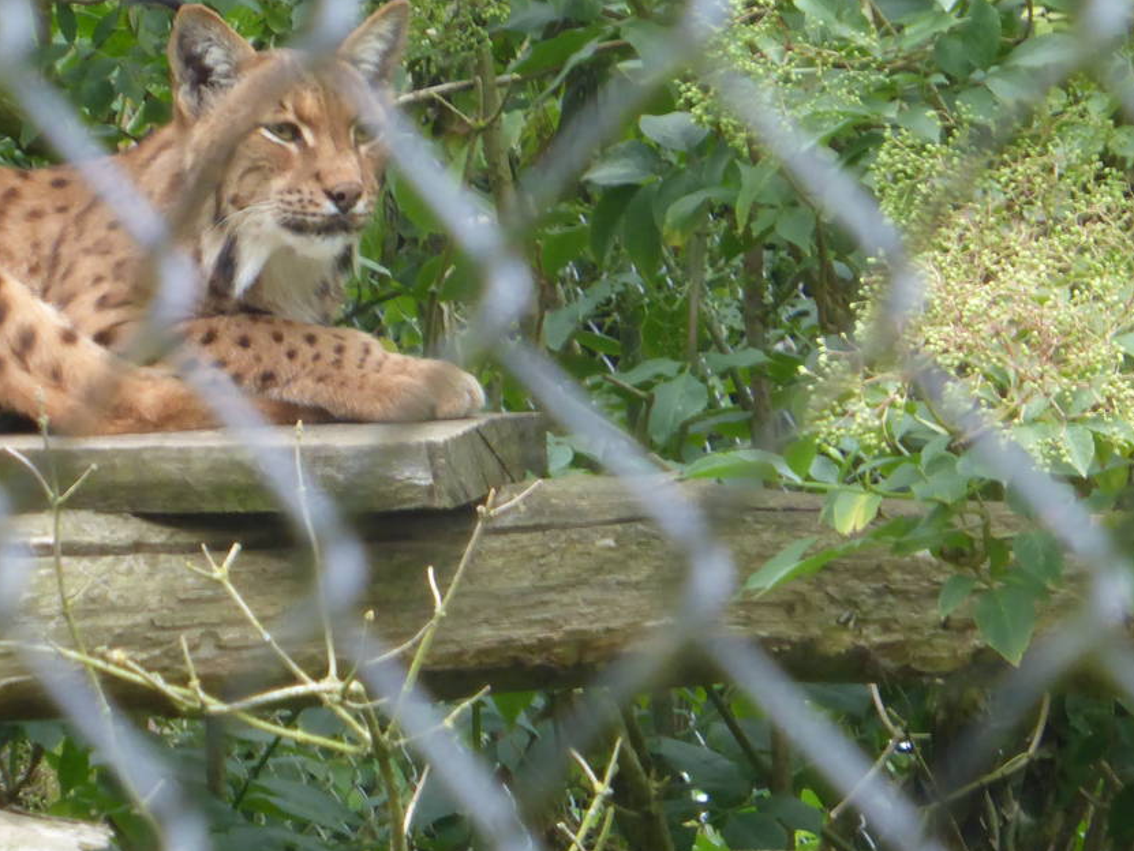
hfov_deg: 3.9
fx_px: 16715
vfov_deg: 2.9
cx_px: 270
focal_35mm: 510
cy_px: 202
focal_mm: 47.3
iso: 320
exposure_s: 1/100
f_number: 5.8
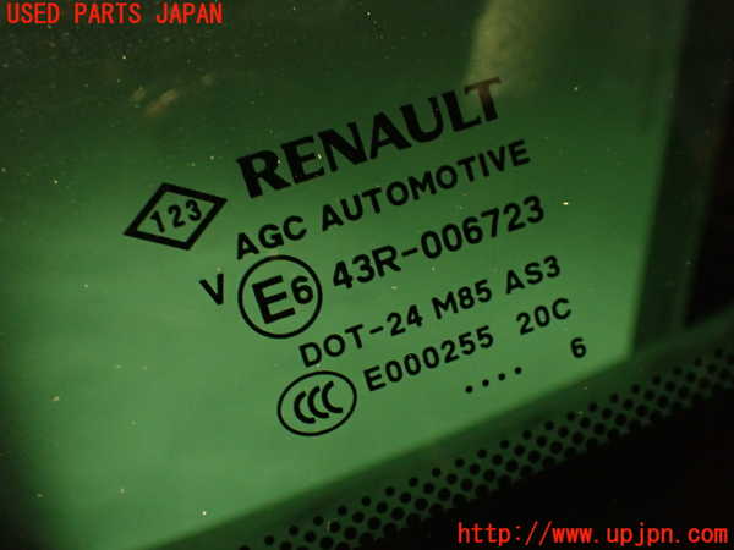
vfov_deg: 39.7
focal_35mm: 36
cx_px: 367
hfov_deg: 51.4
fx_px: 763
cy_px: 275
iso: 800
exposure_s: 1/10
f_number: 2.5
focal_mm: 6.37
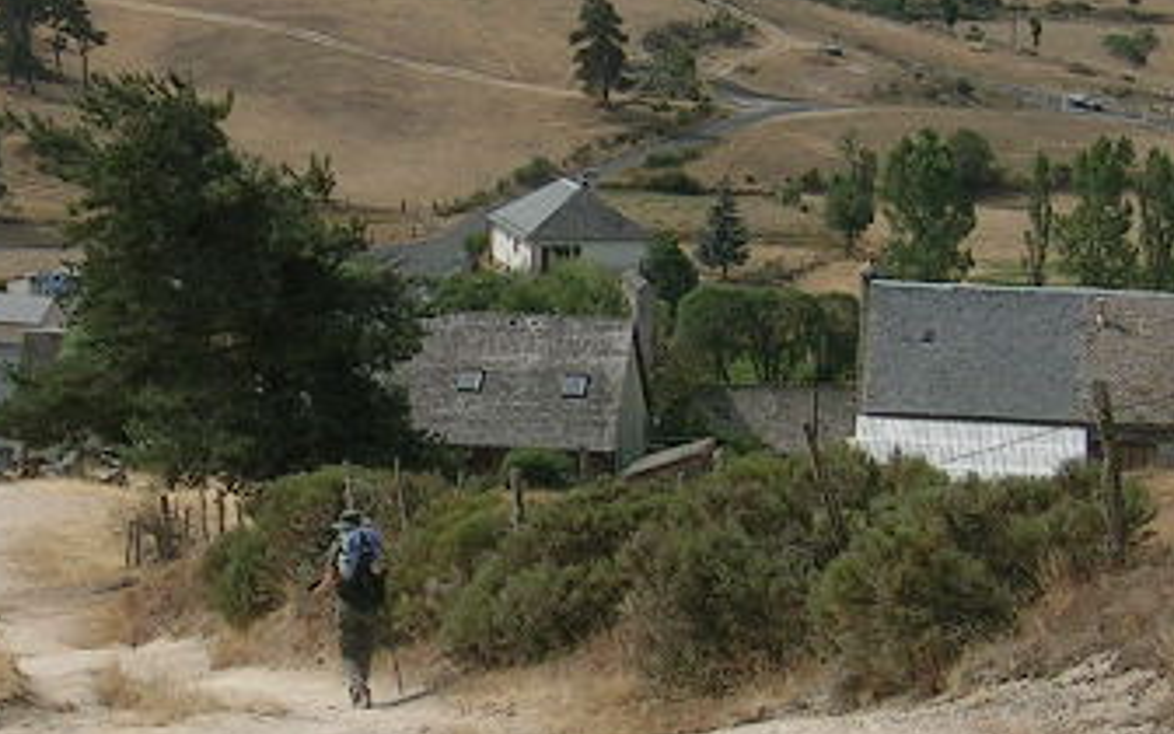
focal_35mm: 113
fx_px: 3615
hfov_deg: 18.4
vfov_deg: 11.6
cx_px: 342
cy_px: 391
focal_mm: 5.4
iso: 50
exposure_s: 1/595
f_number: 4.8
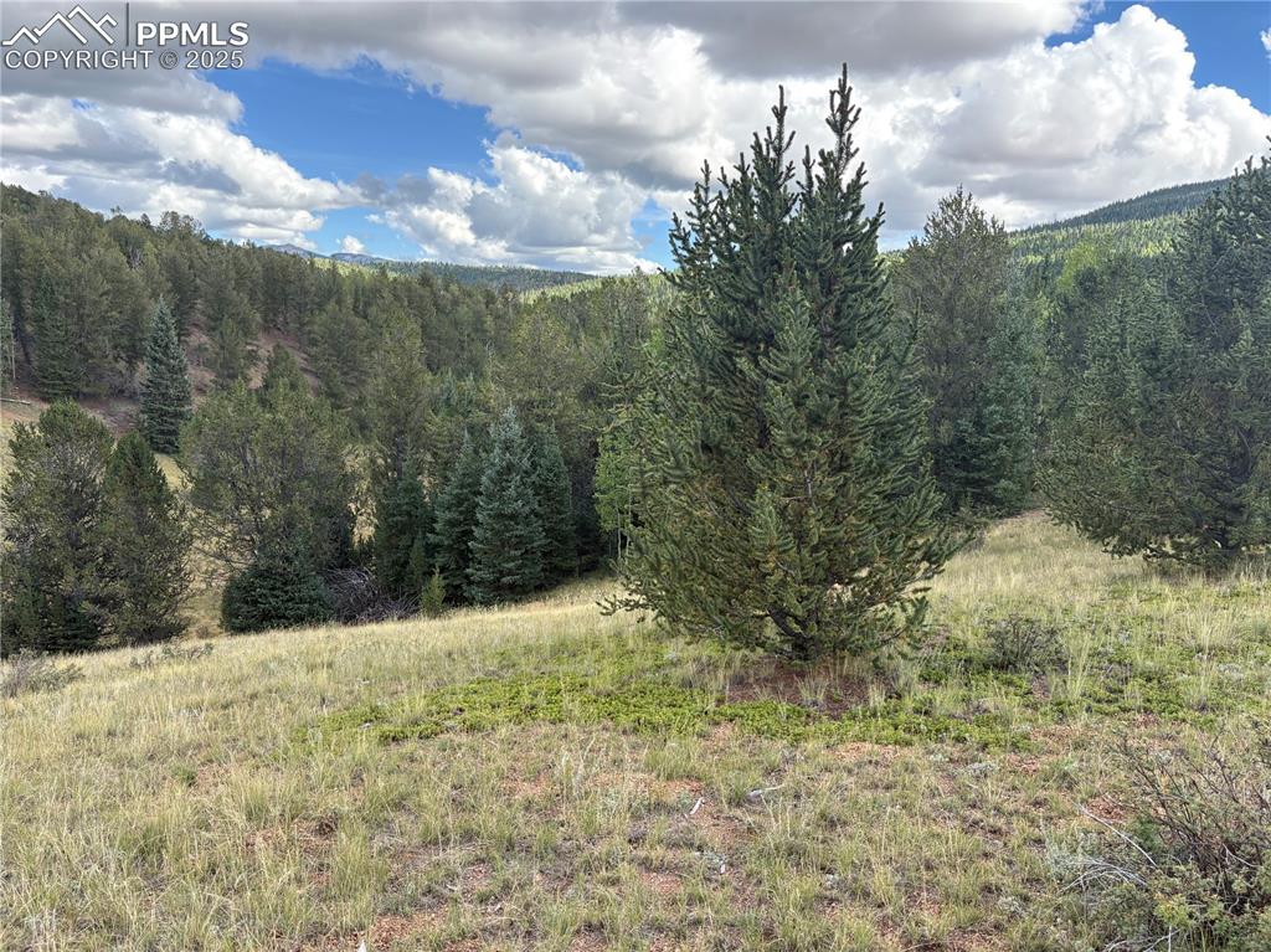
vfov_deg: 53.0
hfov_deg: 67.3
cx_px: 636
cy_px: 476
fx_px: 954
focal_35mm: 26
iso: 64
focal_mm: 5.96
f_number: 1.6
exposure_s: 1/1135
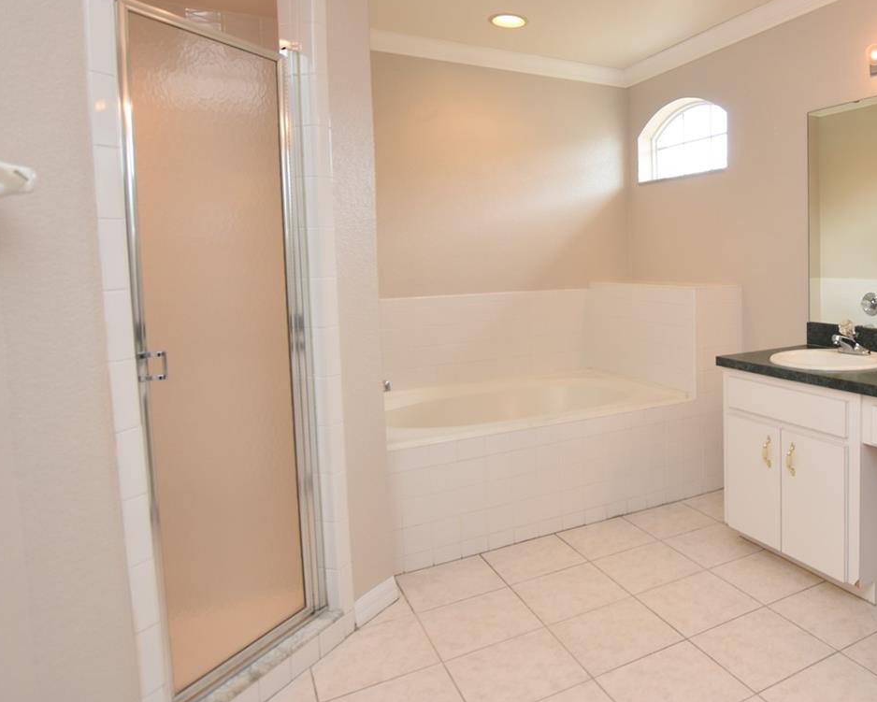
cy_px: 296
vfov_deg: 58.5
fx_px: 623
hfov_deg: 64.5
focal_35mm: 24
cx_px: 692
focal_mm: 10
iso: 200
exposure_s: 1/60
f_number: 4
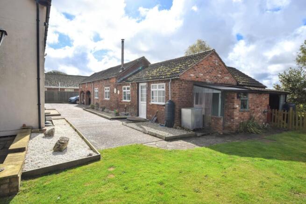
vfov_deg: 63.2
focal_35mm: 20
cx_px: 153
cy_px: 102
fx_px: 166
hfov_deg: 85.4
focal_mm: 13
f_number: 10
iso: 200
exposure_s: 1/400
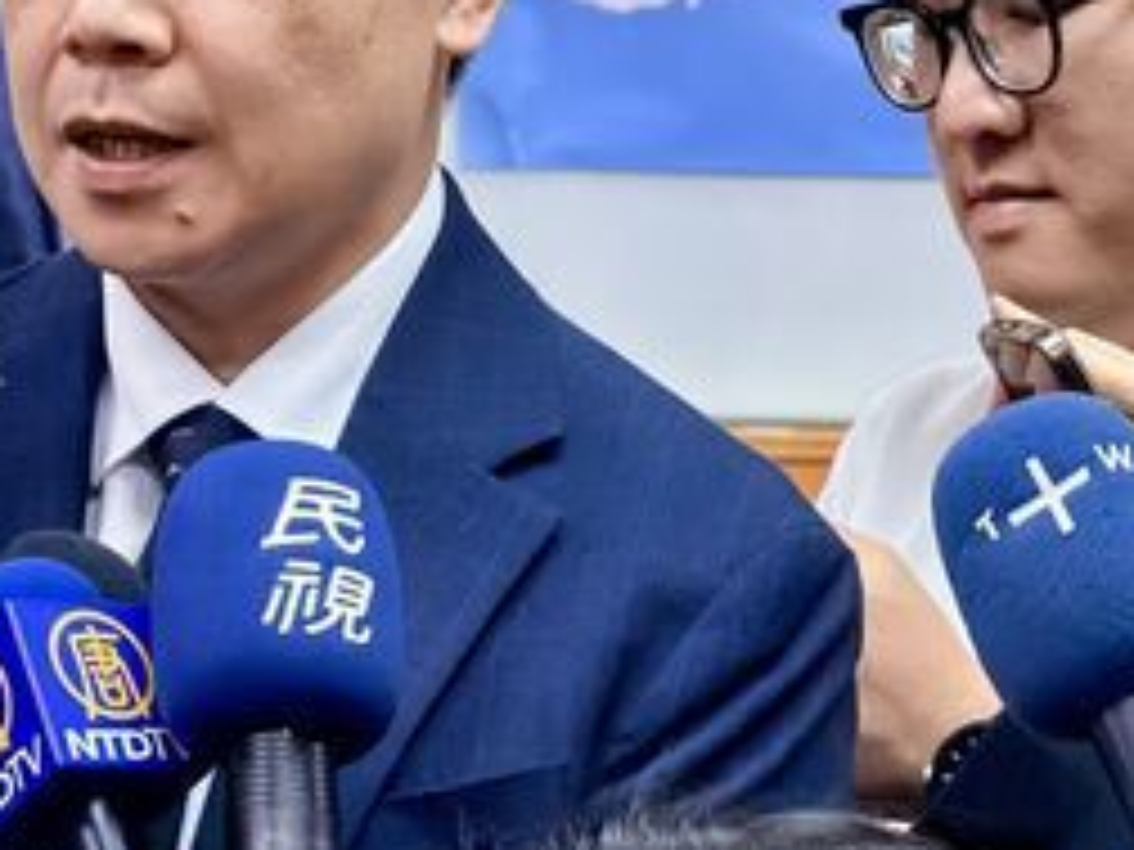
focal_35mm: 238
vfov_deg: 6.2
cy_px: 198
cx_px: 189
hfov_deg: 8.3
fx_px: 7797
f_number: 2.8
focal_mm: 16.89
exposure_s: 1/120
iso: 800
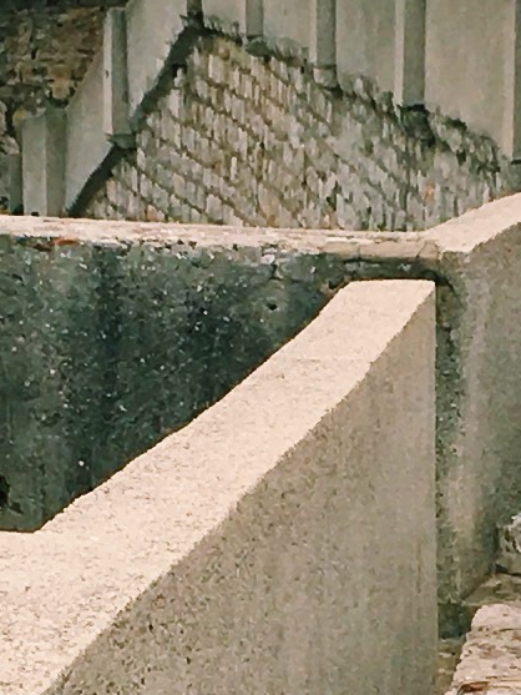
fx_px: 4213
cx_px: 480
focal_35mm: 210
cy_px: 676
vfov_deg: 9.4
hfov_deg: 7.1
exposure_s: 1/455
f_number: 2.2
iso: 25
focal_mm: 4.15
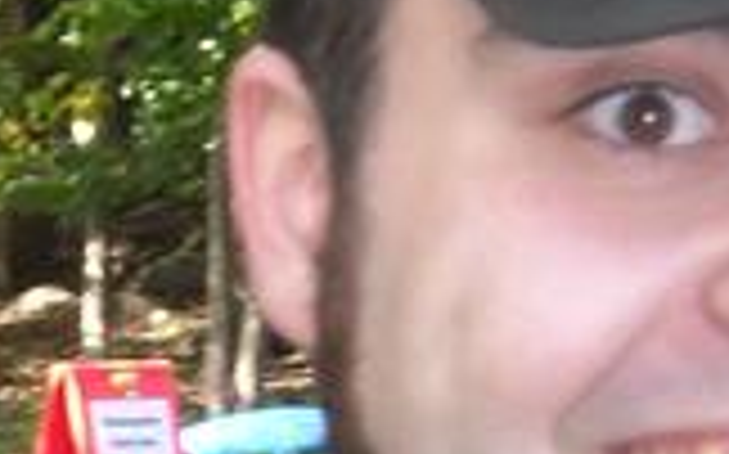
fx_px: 7604
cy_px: 1043
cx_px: 486
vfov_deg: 3.4
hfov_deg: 5.5
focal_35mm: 383
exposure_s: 1/125
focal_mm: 12.3
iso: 200
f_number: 3.9
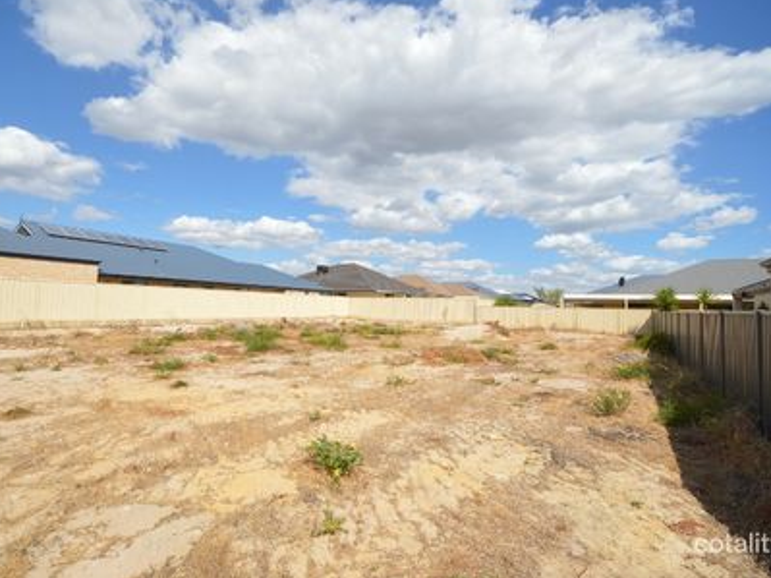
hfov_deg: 90.9
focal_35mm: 17
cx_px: 361
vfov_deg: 74.7
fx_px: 379
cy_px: 281
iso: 100
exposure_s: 1/320
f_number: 9
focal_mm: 10
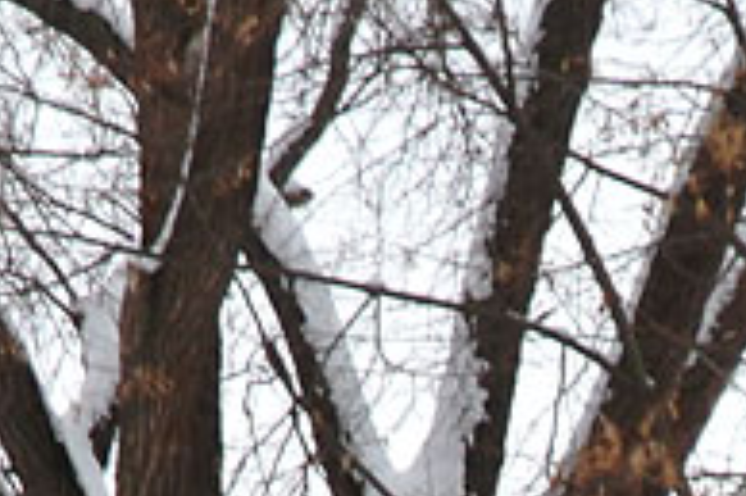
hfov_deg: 9.5
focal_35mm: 209
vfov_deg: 6.2
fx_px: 4327
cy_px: 1323
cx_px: 1188
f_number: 4.5
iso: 400
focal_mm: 18
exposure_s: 1/250
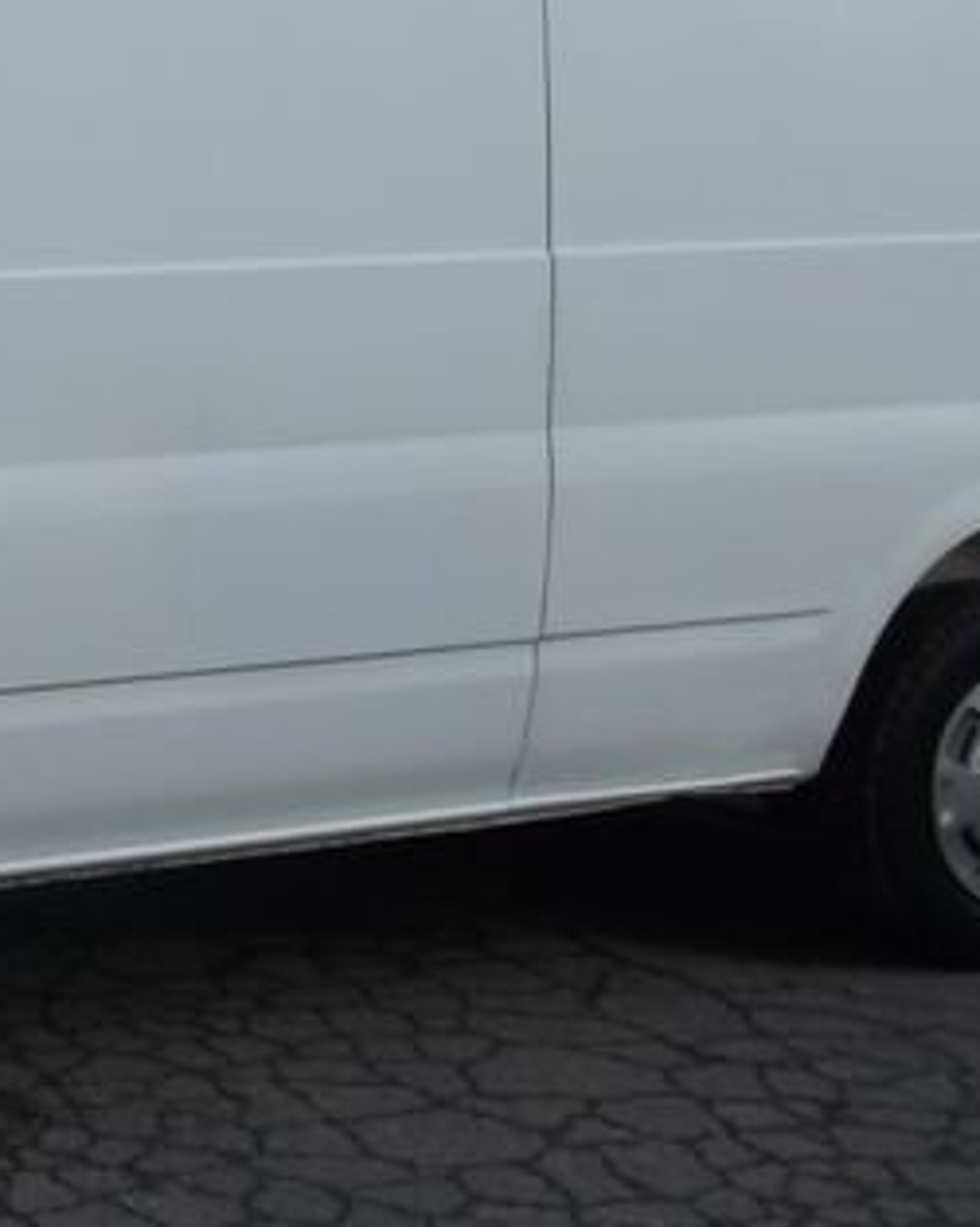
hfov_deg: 16.7
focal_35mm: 86
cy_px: 301
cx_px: -336
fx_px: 3119
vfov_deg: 22.0
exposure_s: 1/101
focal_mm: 4.9
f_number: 10.4
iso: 100
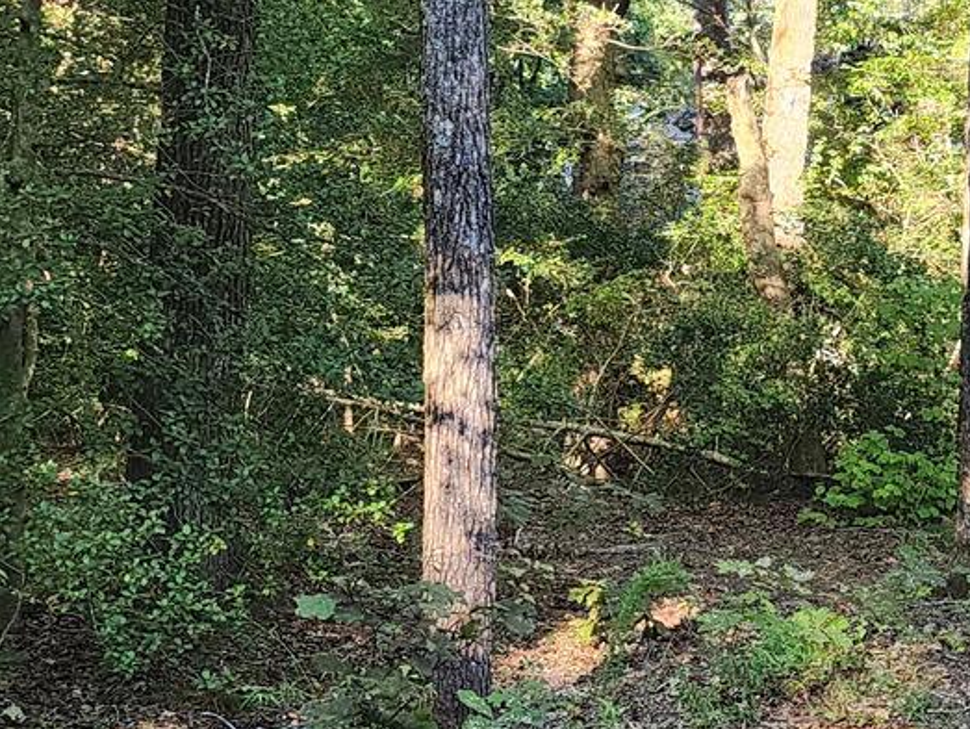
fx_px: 2524
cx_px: 768
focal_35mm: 90
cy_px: 206
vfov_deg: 16.4
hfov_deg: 21.5
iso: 100
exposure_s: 1/180
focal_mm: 6.4
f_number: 1.8
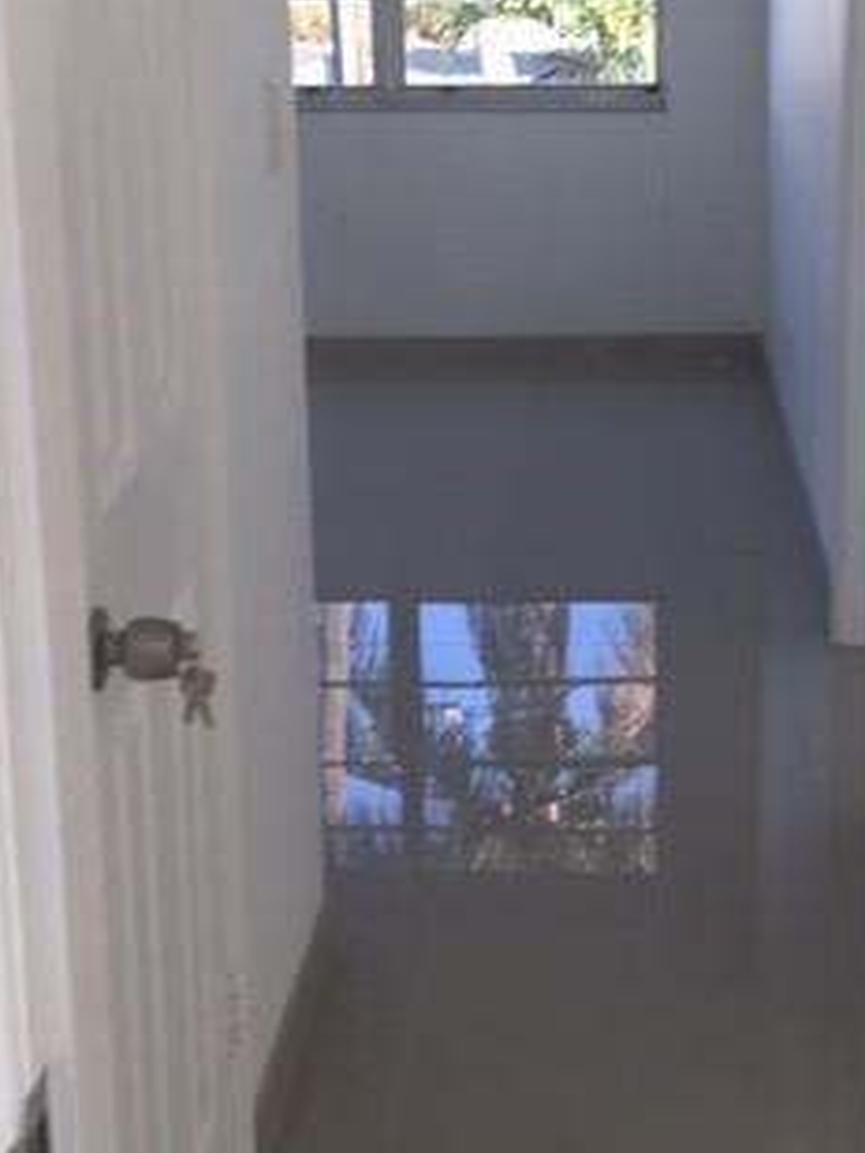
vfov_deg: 31.8
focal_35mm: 60
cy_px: 347
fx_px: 1998
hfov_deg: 24.2
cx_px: 615
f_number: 2.2
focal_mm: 4.15
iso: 25
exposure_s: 1/120
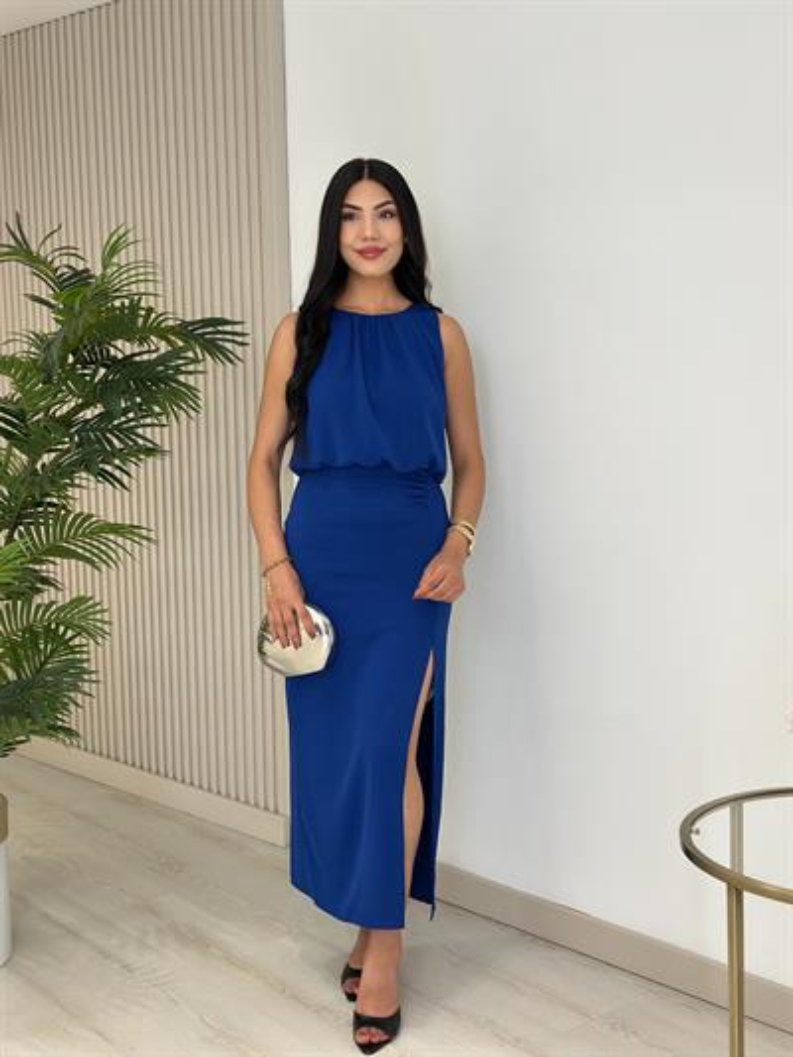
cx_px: 396
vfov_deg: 39.6
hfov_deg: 30.3
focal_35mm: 48
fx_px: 1466
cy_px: 528
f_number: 1.78
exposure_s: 1/308
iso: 80
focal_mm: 6.86
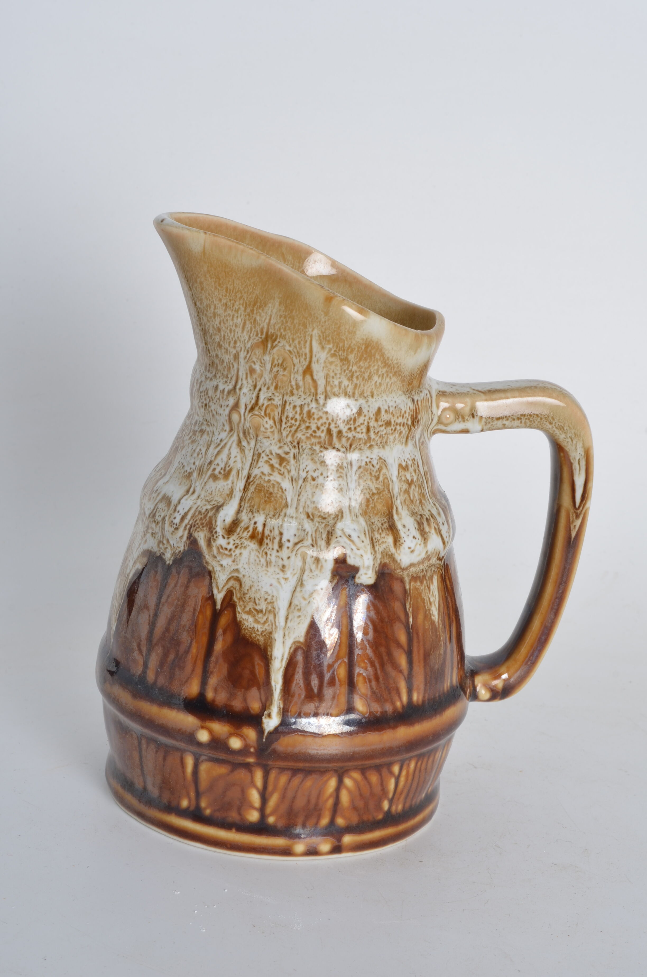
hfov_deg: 18.1
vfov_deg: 27.0
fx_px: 2031
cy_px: 488
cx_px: 324
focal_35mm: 75
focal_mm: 50
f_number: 14
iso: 100
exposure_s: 1/125
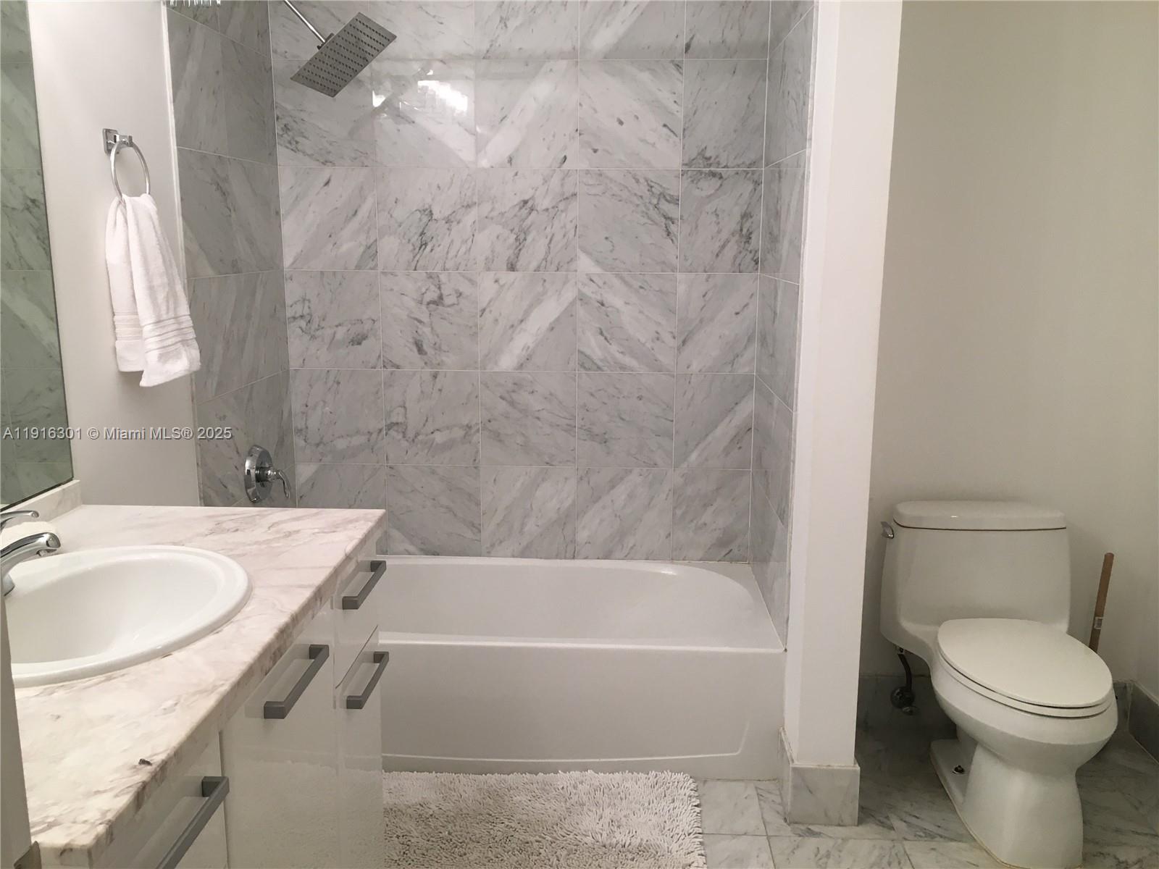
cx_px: 580
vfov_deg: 48.2
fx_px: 971
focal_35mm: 29
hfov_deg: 61.7
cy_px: 434
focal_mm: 4.15
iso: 32
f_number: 2.2
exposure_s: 1/30
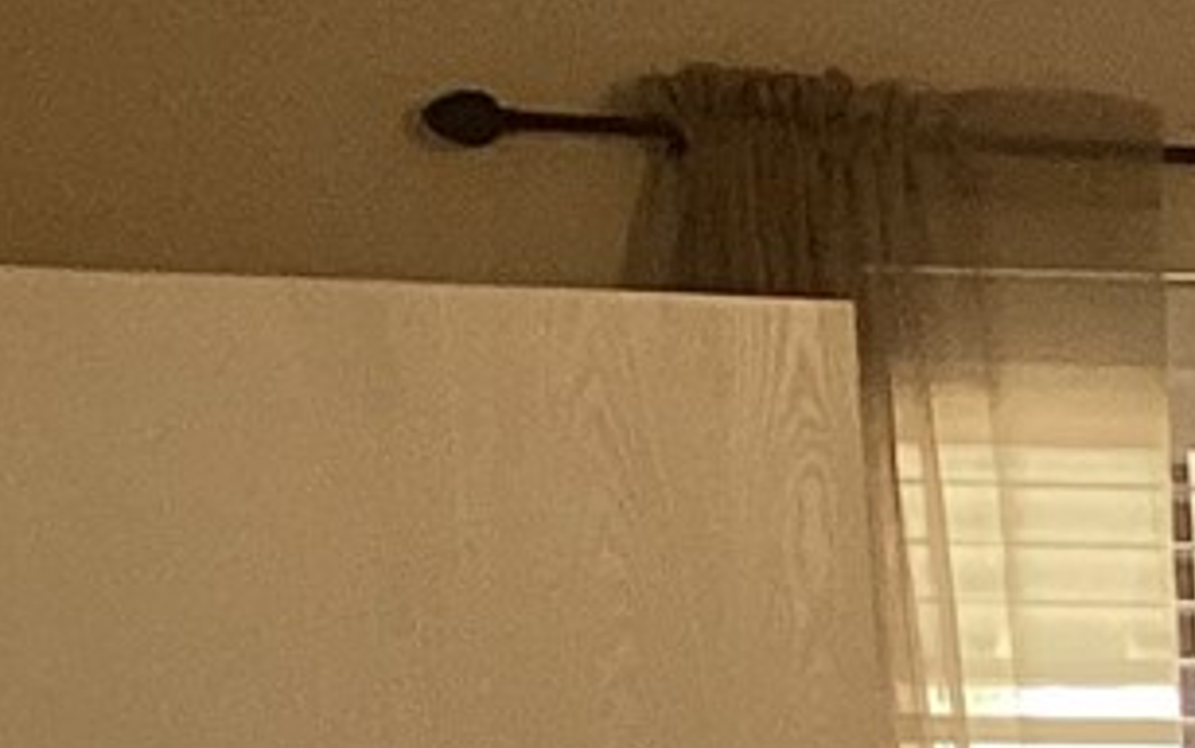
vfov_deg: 5.7
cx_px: 3608
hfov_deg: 8.1
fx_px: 7134
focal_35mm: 219
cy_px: 2049
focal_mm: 3.3
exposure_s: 1/100
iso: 80
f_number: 2.4
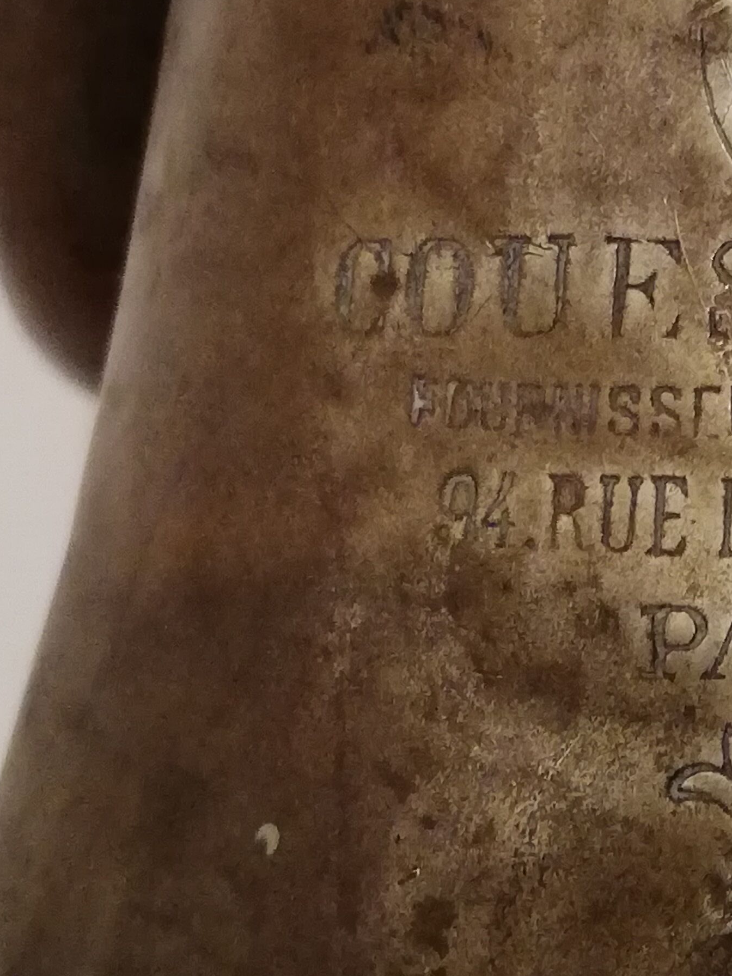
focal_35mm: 108
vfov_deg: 18.2
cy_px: 316
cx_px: 771
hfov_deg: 13.5
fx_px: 3045
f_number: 2.2
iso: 500
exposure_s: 1/25
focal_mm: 3.81
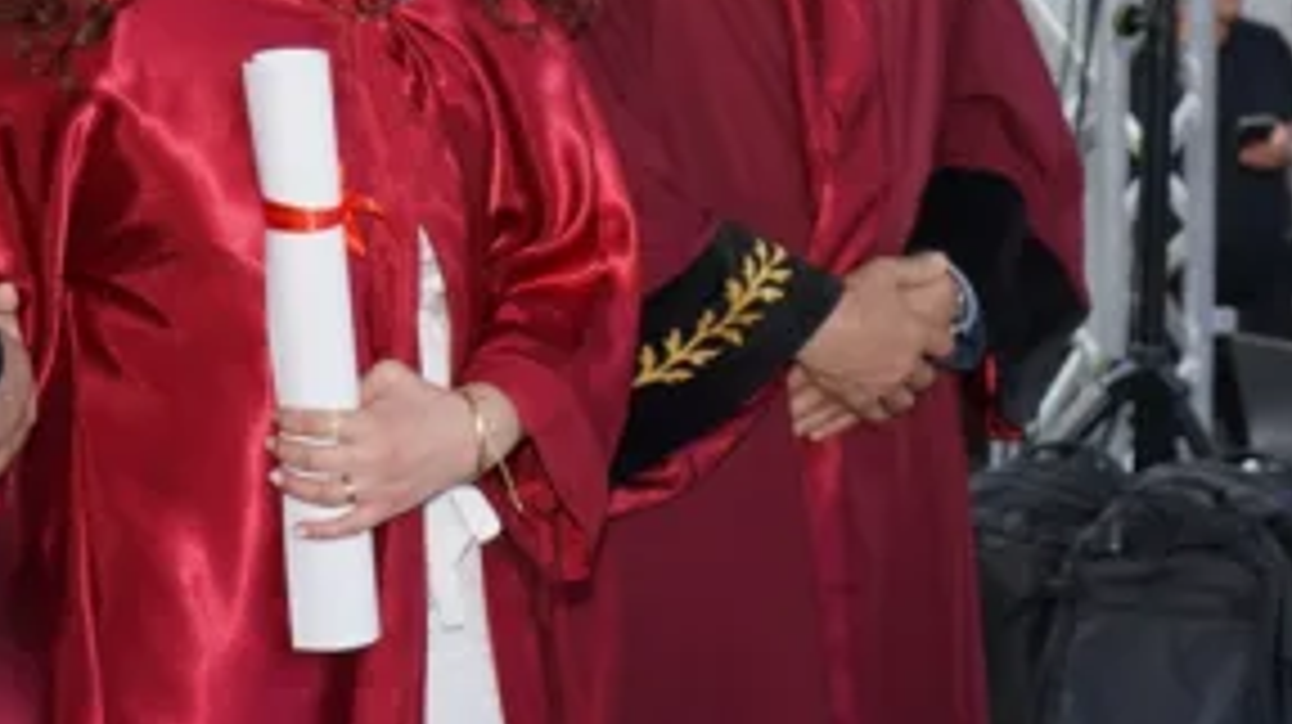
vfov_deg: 10.4
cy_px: 371
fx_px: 3971
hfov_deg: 18.5
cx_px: 734
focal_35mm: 116
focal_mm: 31
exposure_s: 1/160
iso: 160
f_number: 4
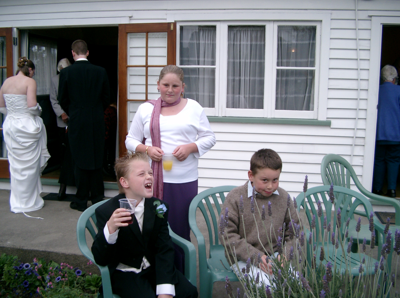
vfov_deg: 37.5
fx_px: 438
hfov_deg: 49.1
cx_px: 203
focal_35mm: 38
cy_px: 153
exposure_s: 1/640
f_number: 2.6
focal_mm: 7.6
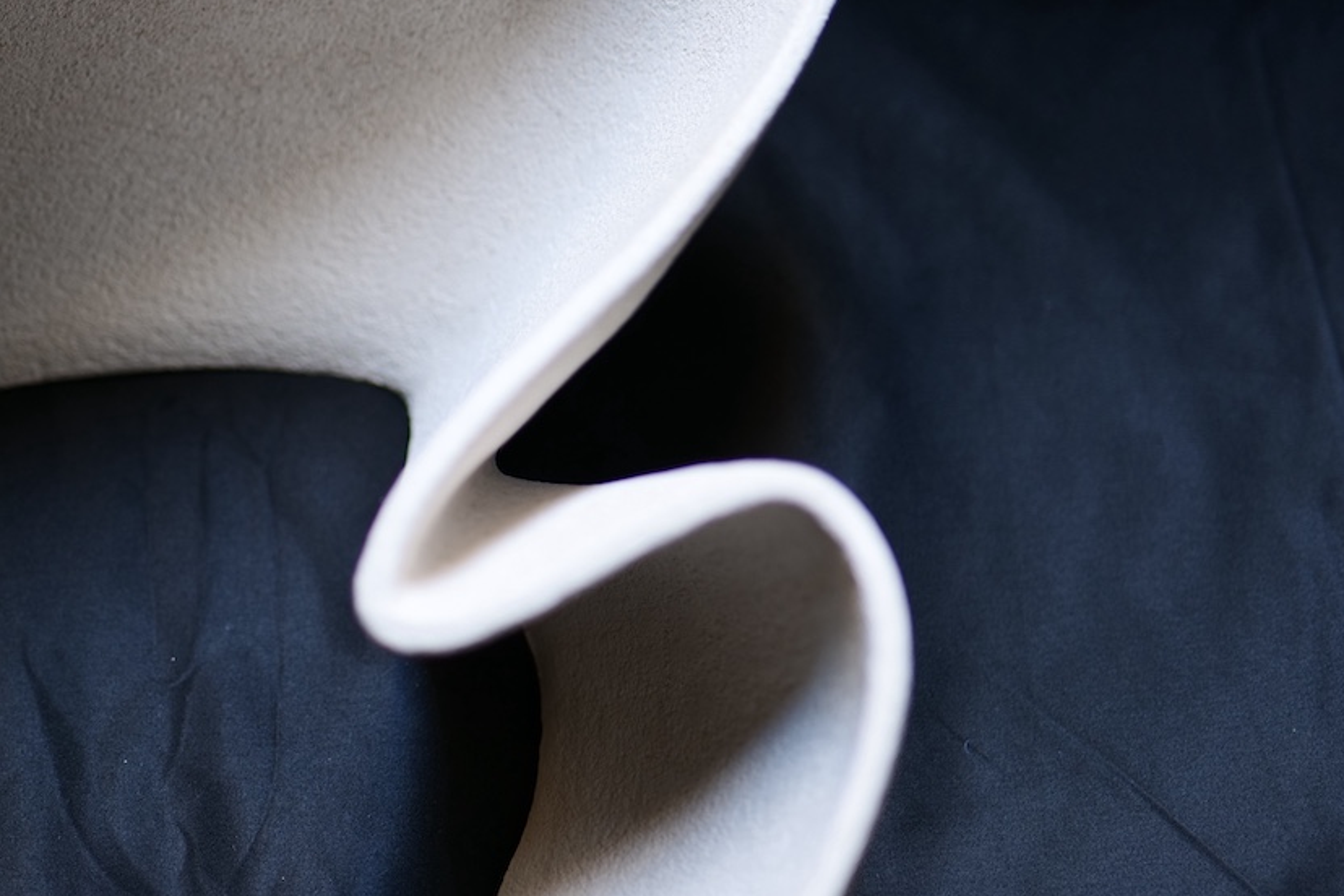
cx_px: 362
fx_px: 3248
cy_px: 442
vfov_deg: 15.7
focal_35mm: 87
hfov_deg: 23.2
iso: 320
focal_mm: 50
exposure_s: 1/60
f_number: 1.8
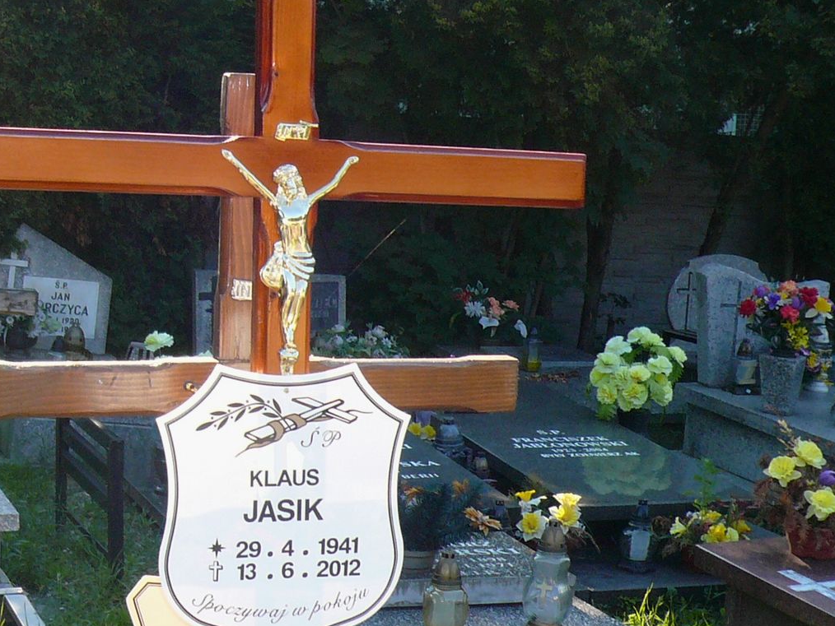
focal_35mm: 71
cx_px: 310
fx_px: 1713
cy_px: 369
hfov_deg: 27.3
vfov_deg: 20.7
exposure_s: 1/320
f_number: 2.9
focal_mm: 5.2
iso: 100
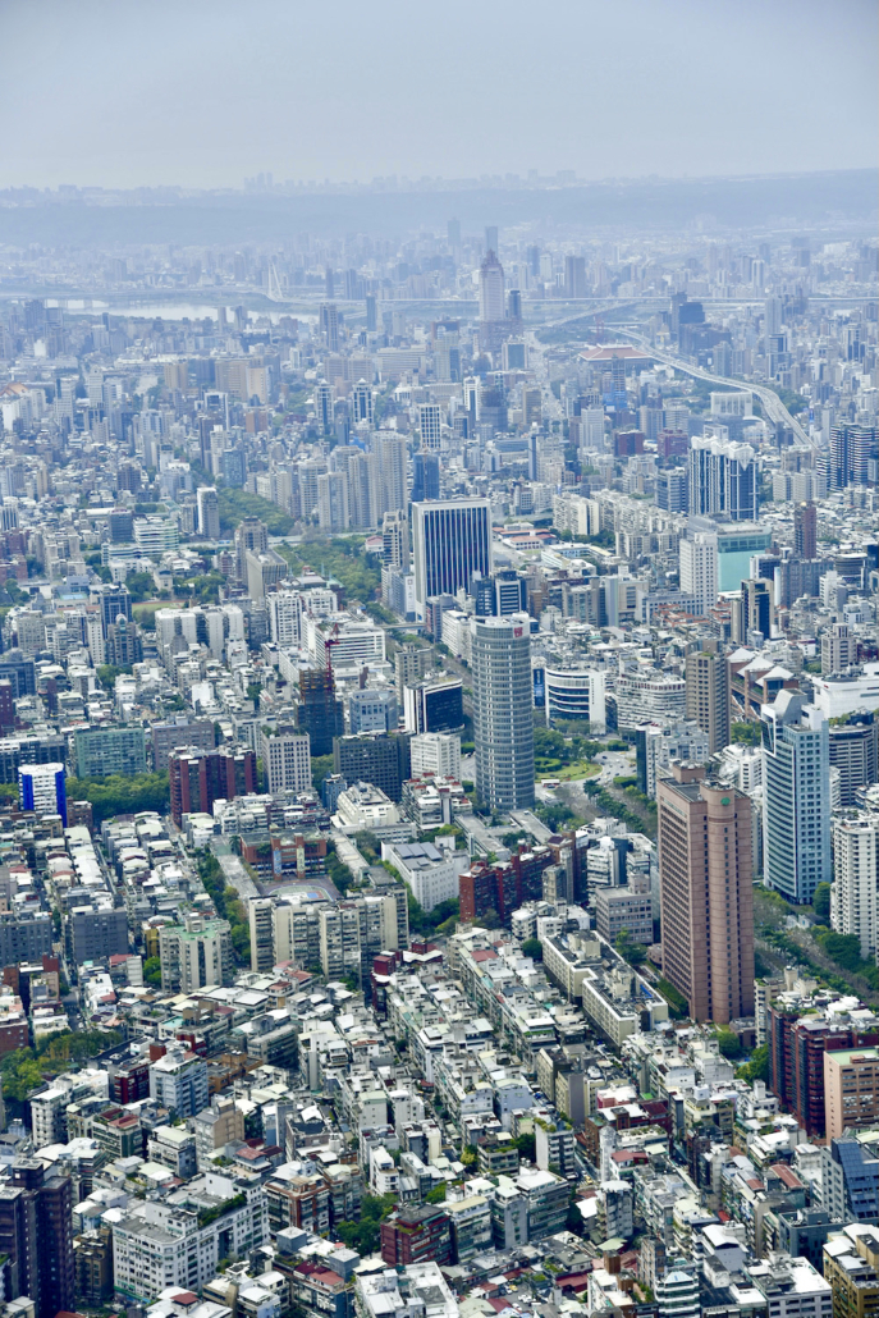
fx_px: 2416
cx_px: 440
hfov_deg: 20.6
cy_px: 659
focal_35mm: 66
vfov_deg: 30.5
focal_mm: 66
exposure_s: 1/500
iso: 100
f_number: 5.6
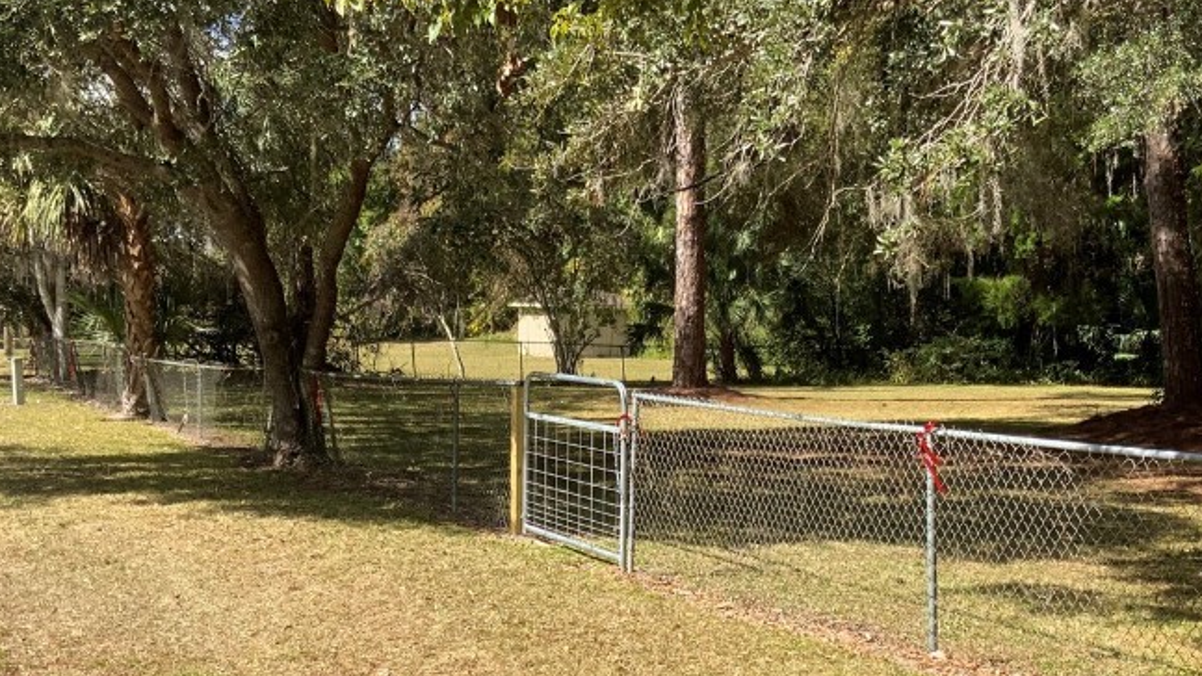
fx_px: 1594
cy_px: 485
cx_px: 615
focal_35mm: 50
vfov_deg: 23.8
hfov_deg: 41.3
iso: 16
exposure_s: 1/962
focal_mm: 3
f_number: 1.8
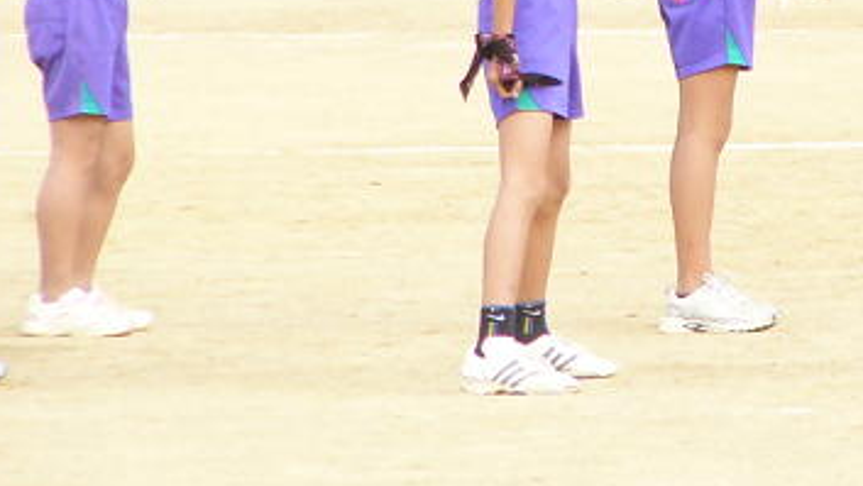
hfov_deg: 3.5
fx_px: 14287
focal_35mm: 624
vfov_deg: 2.0
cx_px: 753
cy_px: 83
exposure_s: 1/800
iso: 200
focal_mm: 41.6
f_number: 7.3
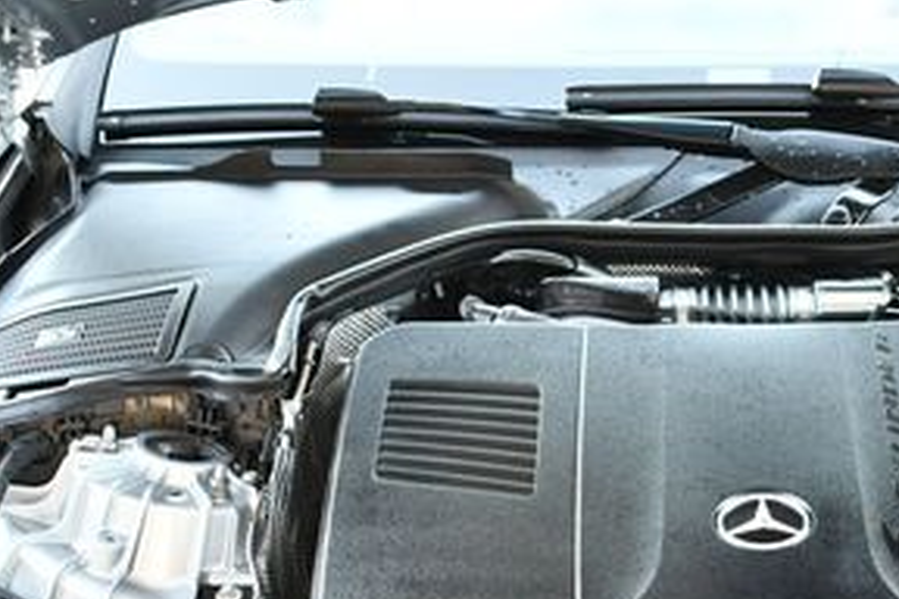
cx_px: 762
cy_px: 562
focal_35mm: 89
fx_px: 2222
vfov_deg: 15.2
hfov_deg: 22.5
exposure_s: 1/125
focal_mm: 20
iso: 800
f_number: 3.5
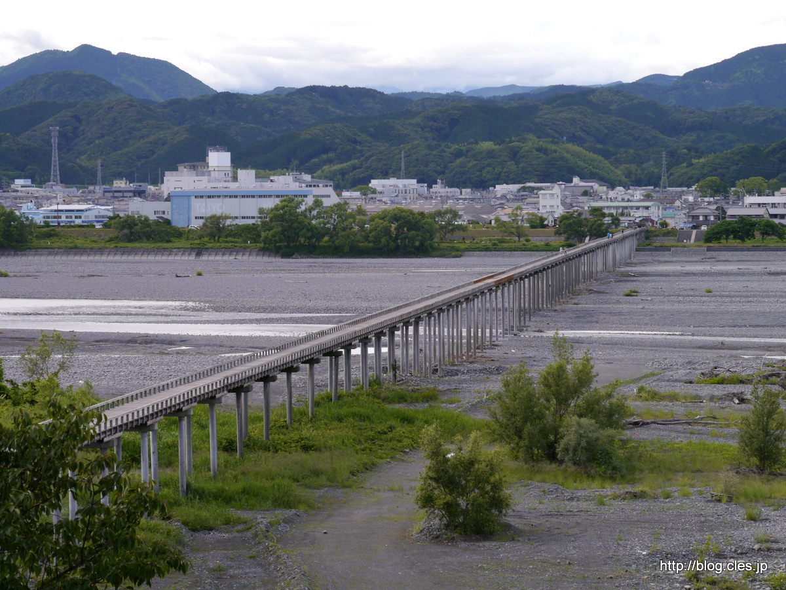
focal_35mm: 130
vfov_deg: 11.4
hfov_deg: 15.2
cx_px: 393
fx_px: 2953
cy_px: 295
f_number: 10
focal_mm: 65
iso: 200
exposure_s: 1/125
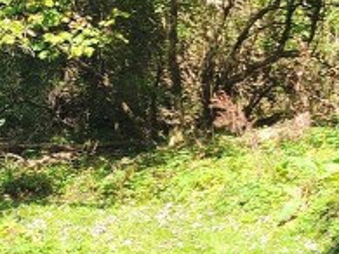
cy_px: -3
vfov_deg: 12.1
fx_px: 1184
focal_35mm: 121
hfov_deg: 13.2
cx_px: 751
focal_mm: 6.4
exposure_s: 1/180
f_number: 1.8
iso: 16
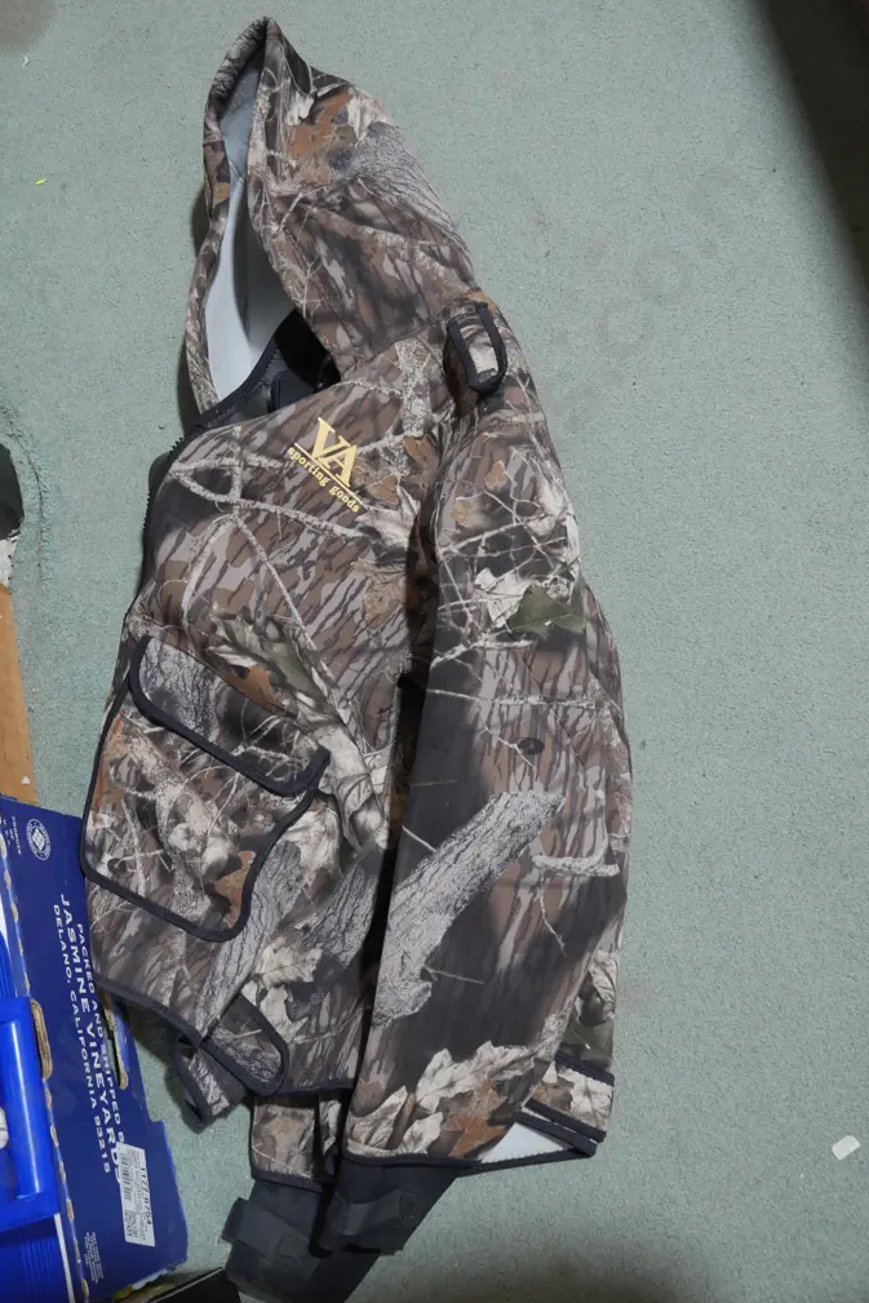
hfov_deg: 35.0
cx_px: 375
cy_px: 657
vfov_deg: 50.7
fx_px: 1375
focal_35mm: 38
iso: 640
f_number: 4
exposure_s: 1/60
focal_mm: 18
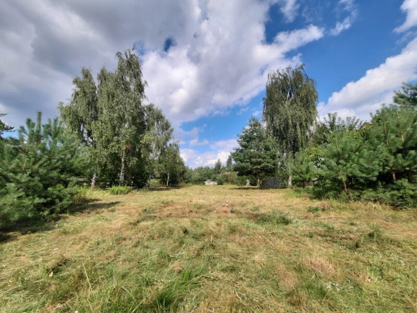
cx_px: 208
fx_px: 157
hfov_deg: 106.2
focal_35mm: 13
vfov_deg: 89.9
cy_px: 156
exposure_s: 1/1129
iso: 40
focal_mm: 1.74
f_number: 2.2
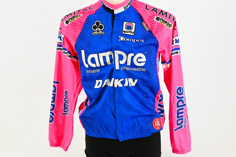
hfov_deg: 28.9
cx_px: 118
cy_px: 78
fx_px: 459
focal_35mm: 70
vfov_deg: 19.4
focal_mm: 70
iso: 22800
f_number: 16
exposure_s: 1/400
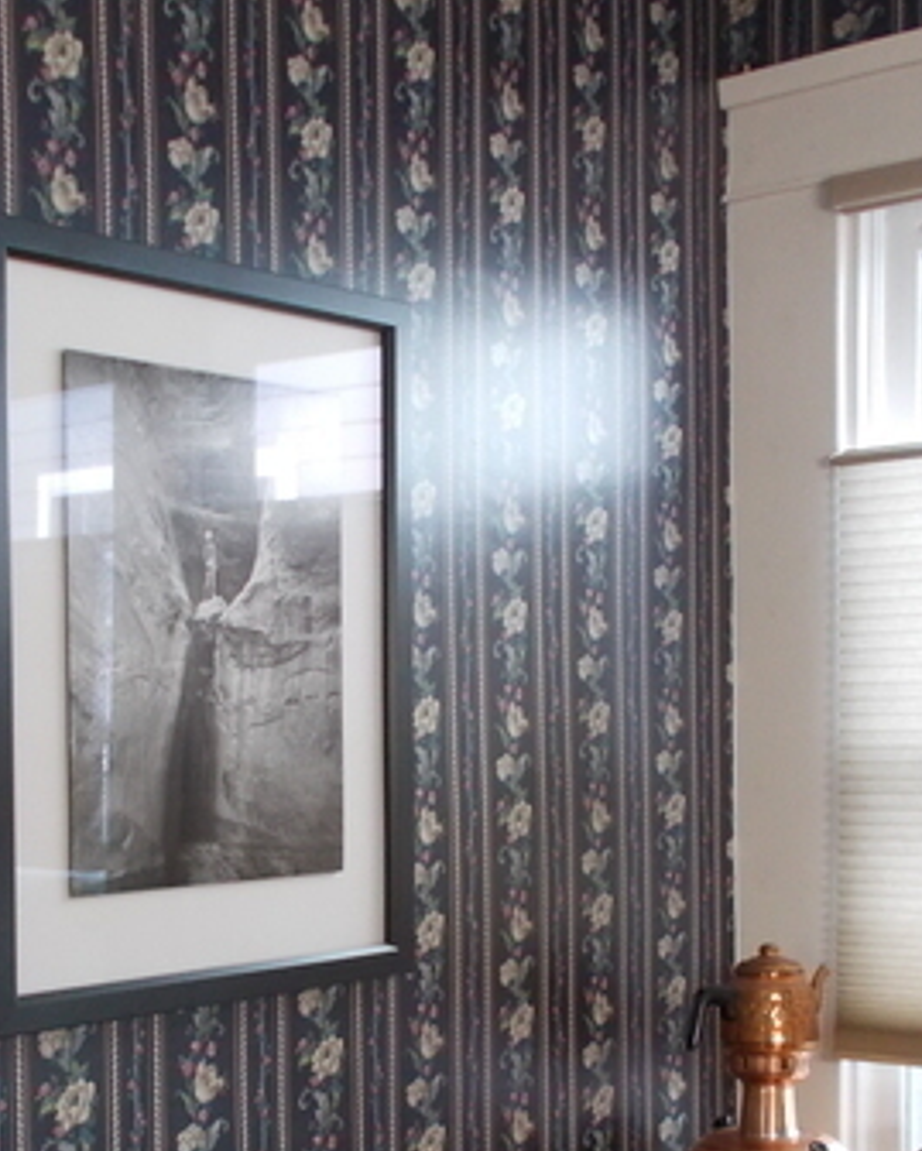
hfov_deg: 26.1
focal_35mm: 58
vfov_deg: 32.0
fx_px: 1977
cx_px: 305
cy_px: 832
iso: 200
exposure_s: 1/15
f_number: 3.2
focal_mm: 4.6
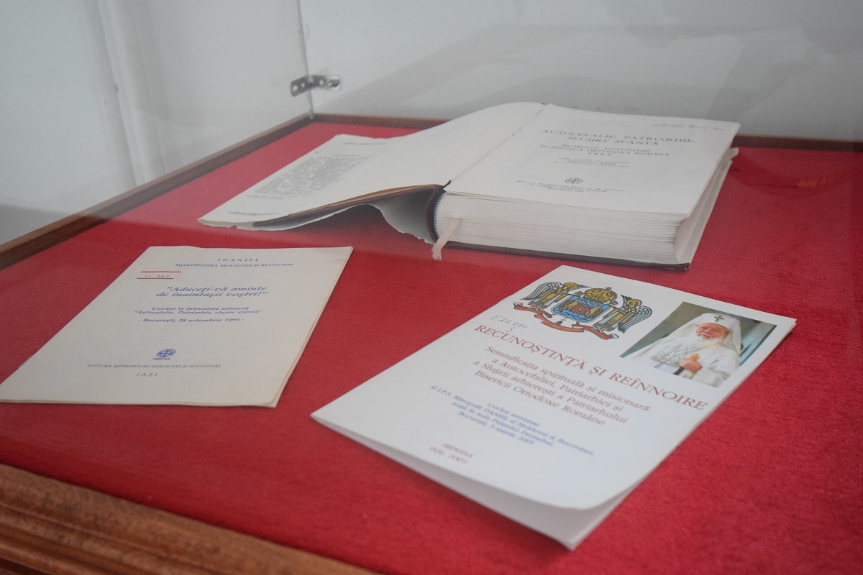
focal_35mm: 36
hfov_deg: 53.1
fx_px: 863
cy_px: 288
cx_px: 432
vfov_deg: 36.9
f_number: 4.5
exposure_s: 1/60
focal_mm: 24
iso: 3200
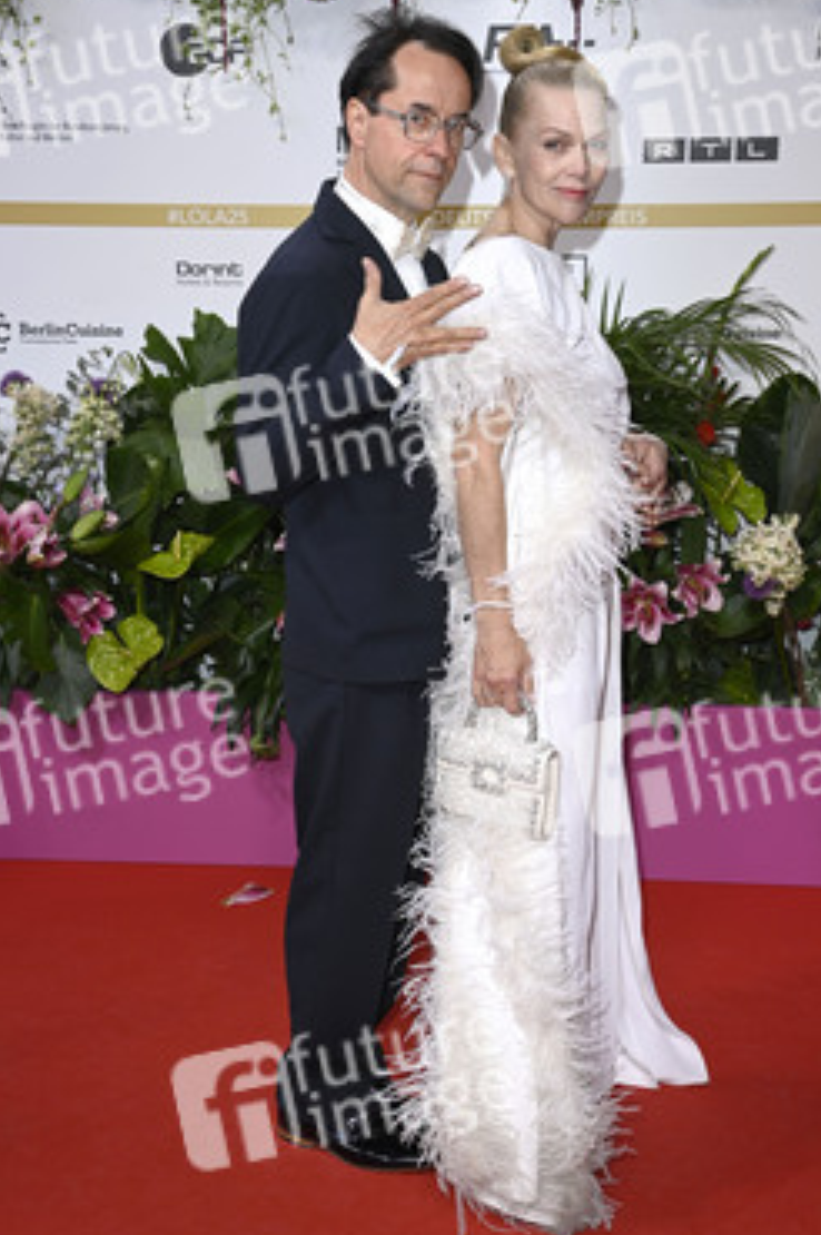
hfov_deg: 25.0
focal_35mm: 54
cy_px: 591
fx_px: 1851
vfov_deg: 36.9
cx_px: 441
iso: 640
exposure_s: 1/250
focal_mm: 50
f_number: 6.3
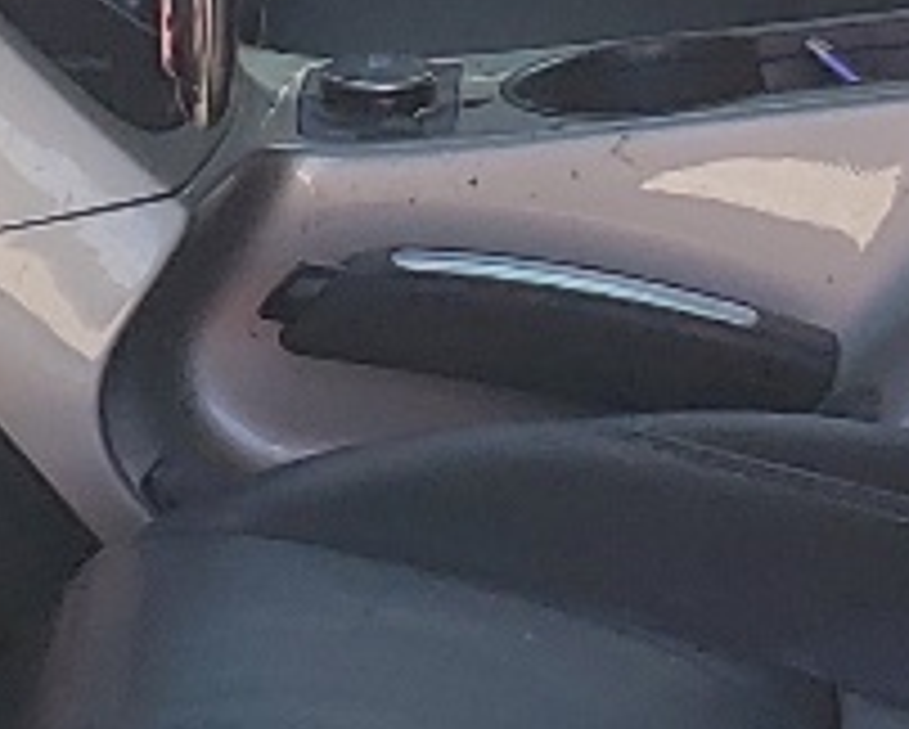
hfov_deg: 9.6
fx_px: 5413
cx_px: 747
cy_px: -342
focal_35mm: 201
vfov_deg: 7.6
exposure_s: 1/714
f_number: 1.5
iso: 50
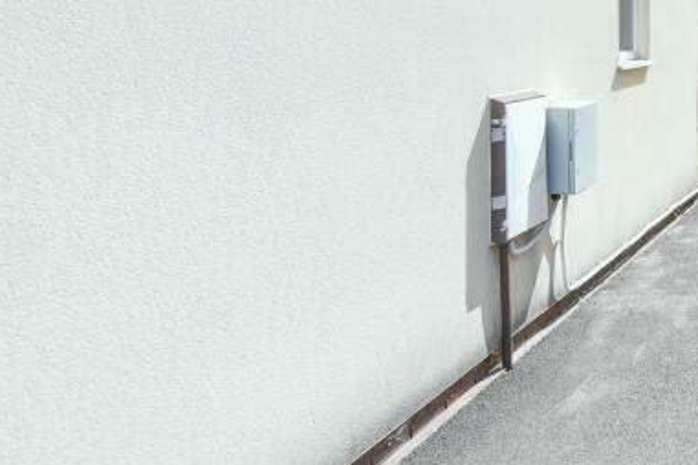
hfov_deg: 36.4
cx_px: 813
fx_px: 834
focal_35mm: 43
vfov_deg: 30.2
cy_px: 69
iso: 320
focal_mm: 16
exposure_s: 1/800
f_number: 6.3
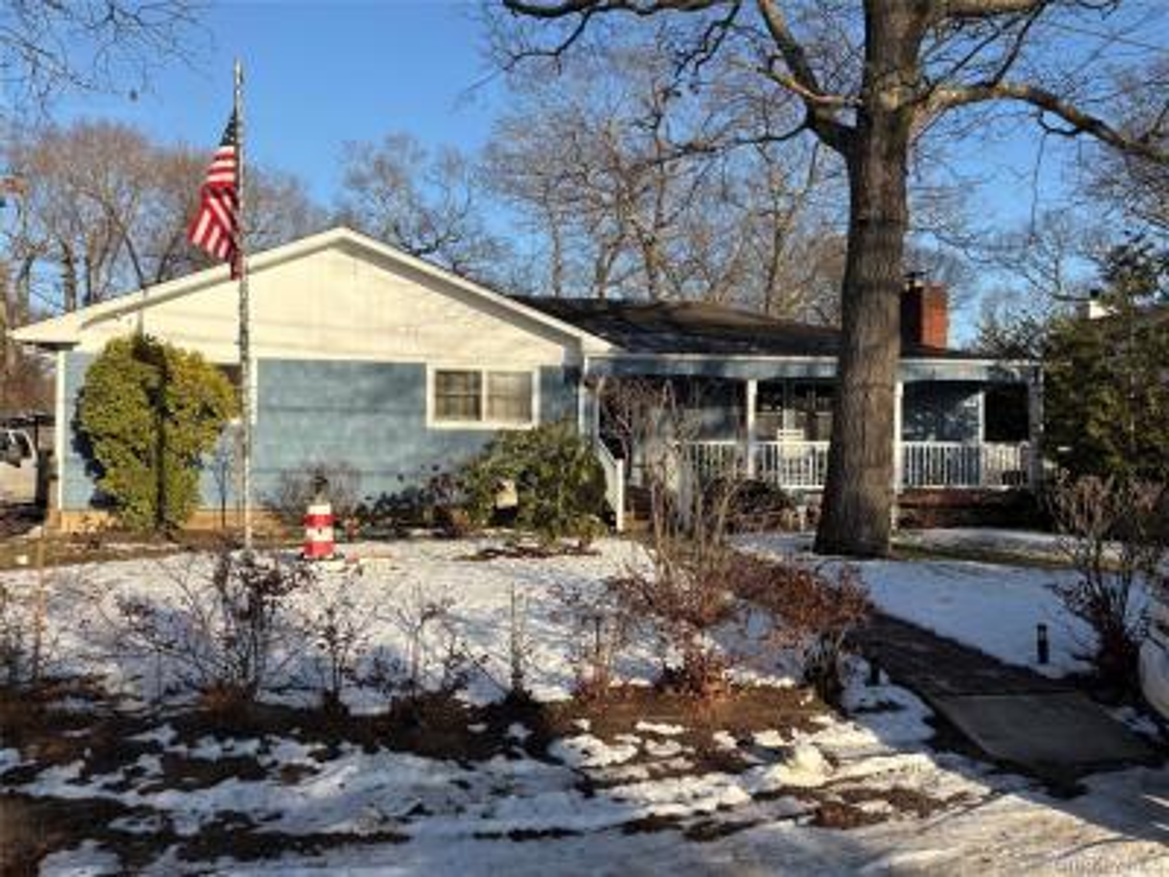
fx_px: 878
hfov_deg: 67.3
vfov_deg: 53.1
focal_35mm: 26
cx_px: 584
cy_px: 438
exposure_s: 1/2747
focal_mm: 5.96
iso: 50
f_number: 1.6
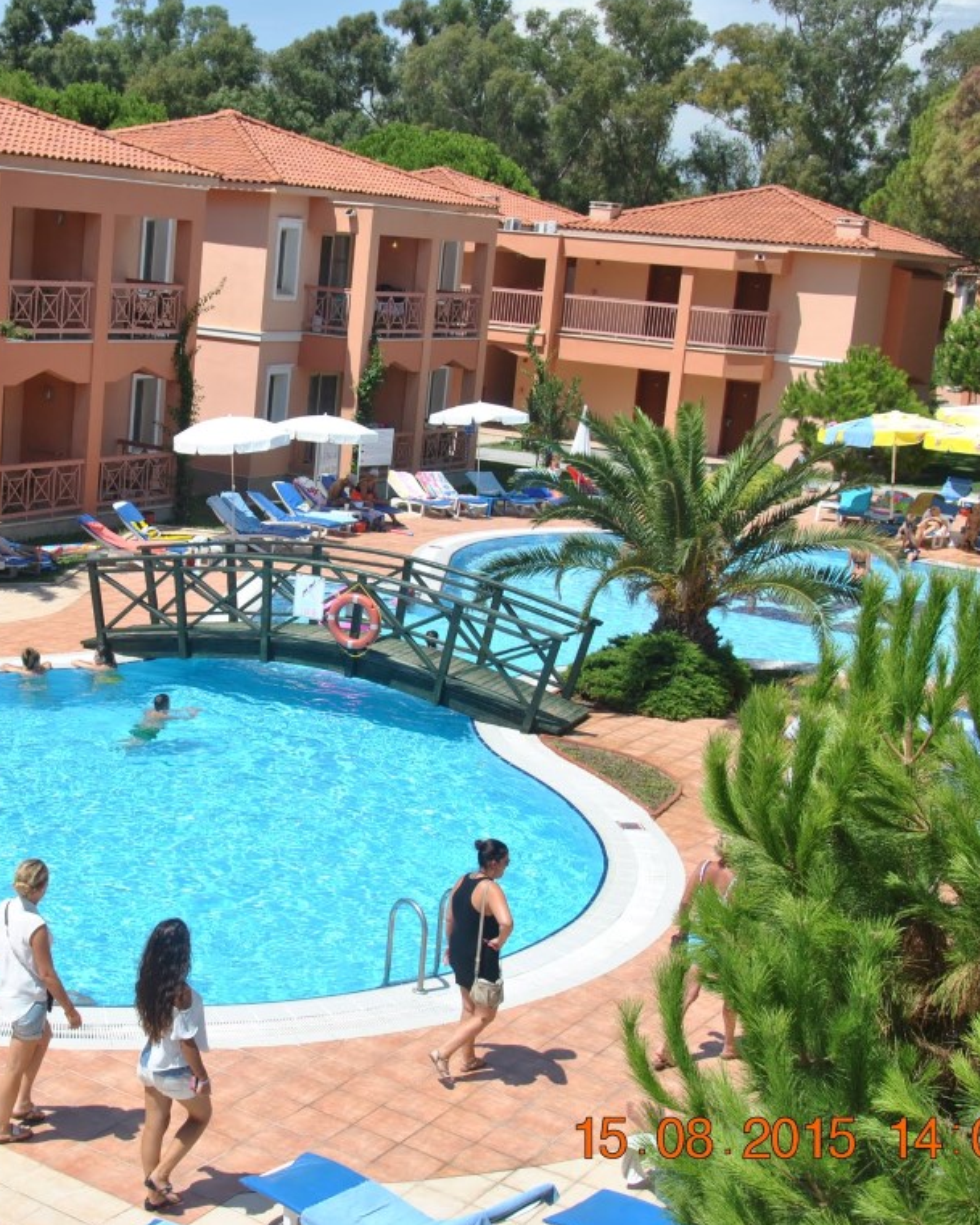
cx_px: 281
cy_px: 613
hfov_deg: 29.4
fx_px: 1849
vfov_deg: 36.7
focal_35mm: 51
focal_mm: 24
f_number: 8
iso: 100
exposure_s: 1/250
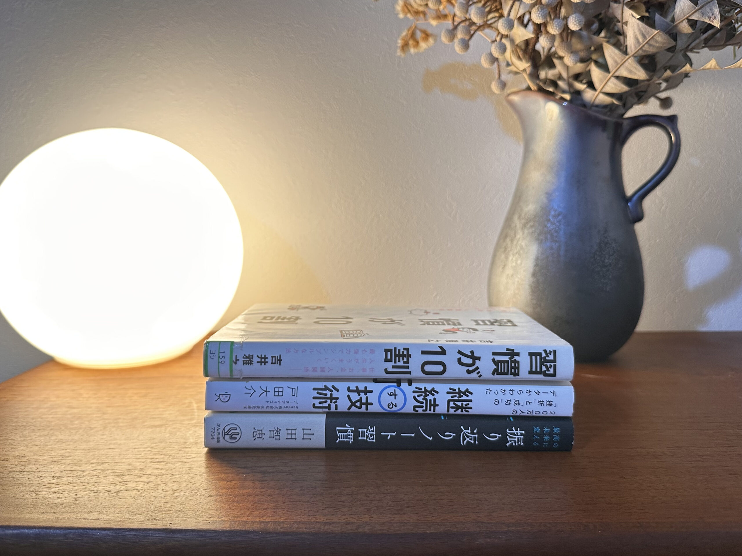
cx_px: 371
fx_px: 514
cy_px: 278
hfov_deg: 71.6
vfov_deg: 56.8
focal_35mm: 24
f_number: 1.78
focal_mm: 6.86
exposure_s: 1/60
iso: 200
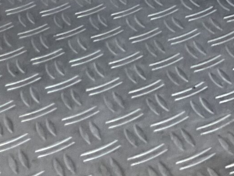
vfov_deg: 9.6
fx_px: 966
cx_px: 337
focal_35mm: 143
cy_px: -197
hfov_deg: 13.1
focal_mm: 3
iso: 80
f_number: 1.8
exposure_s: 1/50
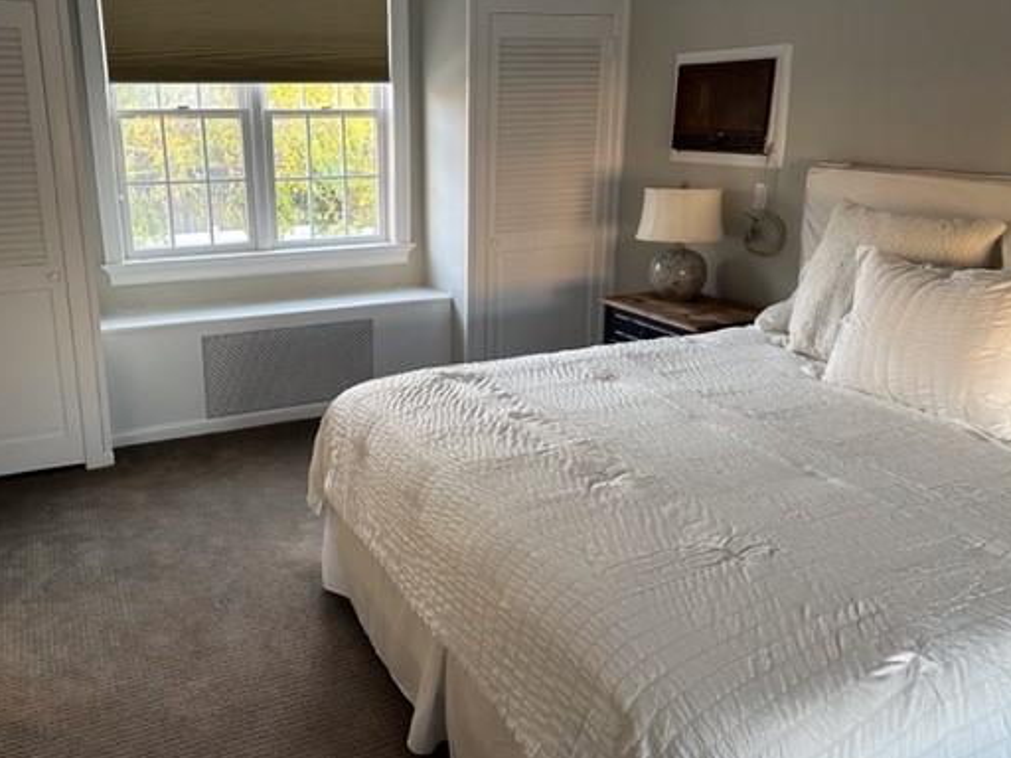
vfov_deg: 46.7
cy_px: 330
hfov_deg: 59.4
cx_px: 401
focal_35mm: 30
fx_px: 876
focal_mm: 6.86
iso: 200
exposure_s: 1/60
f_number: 1.78
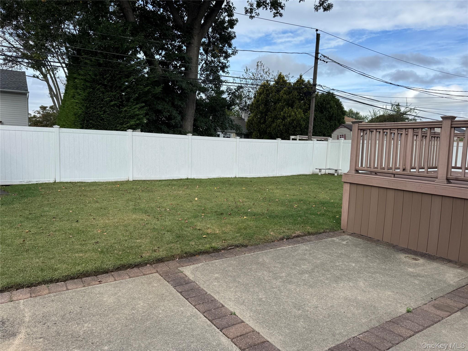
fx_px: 324
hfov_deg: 71.6
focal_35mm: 24
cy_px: 176
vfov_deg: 56.8
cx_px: 234
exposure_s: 1/2252
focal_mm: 6.76
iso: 80
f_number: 1.78
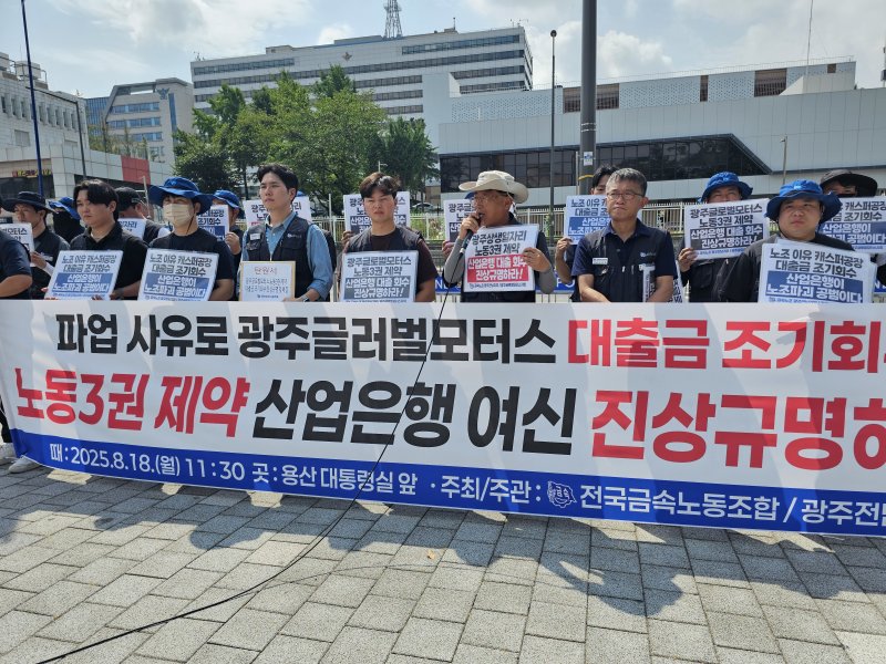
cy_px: 332
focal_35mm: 23
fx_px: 589
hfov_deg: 73.9
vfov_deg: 58.9
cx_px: 443
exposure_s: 1/792
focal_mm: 6.3
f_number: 1.7
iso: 10
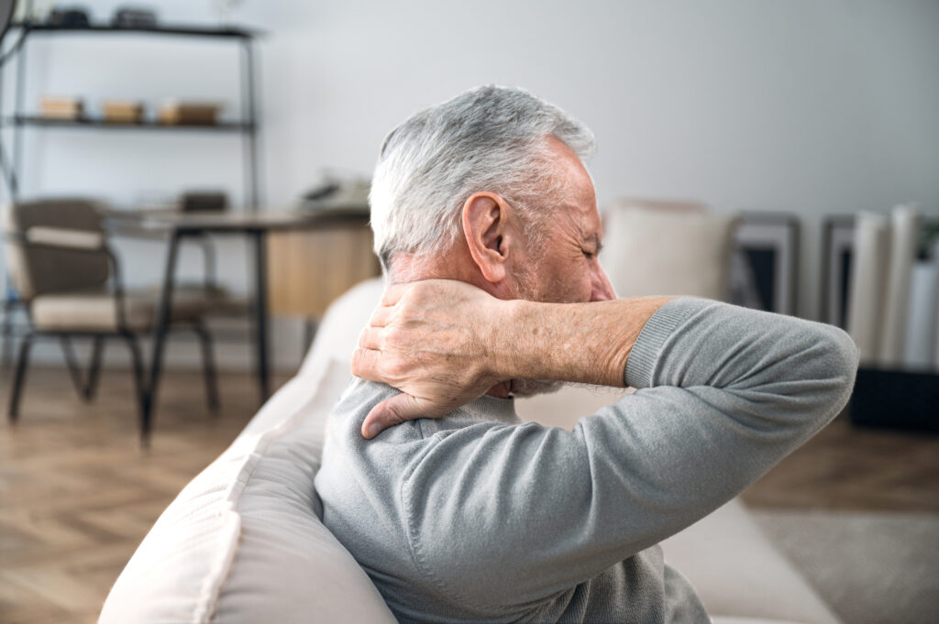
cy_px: 312
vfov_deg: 26.4
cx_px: 470
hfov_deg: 38.9
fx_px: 1329
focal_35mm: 51
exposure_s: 1/200
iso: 500
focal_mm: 51
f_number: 2.8
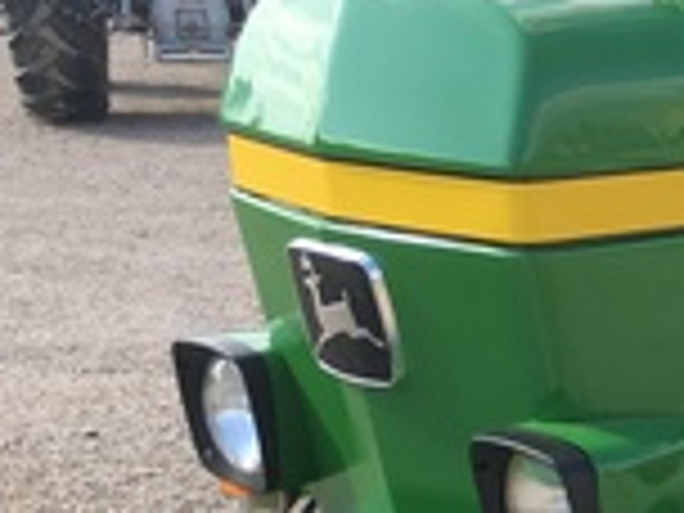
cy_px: 549
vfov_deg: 13.8
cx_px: 1168
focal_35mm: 105
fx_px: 2075
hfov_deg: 16.2
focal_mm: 4.15
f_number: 2.2
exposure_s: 1/463
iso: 25
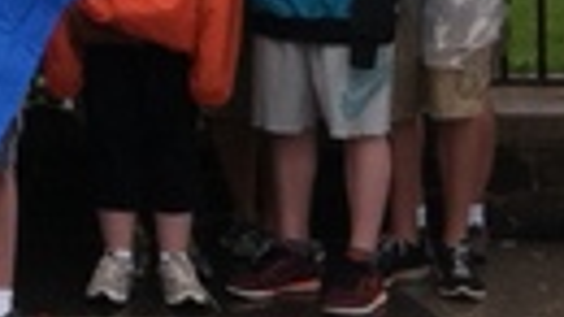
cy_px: -447
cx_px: -816
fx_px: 2810
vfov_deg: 6.2
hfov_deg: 10.0
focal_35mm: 188
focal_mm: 3.85
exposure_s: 1/221
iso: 80
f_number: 2.8
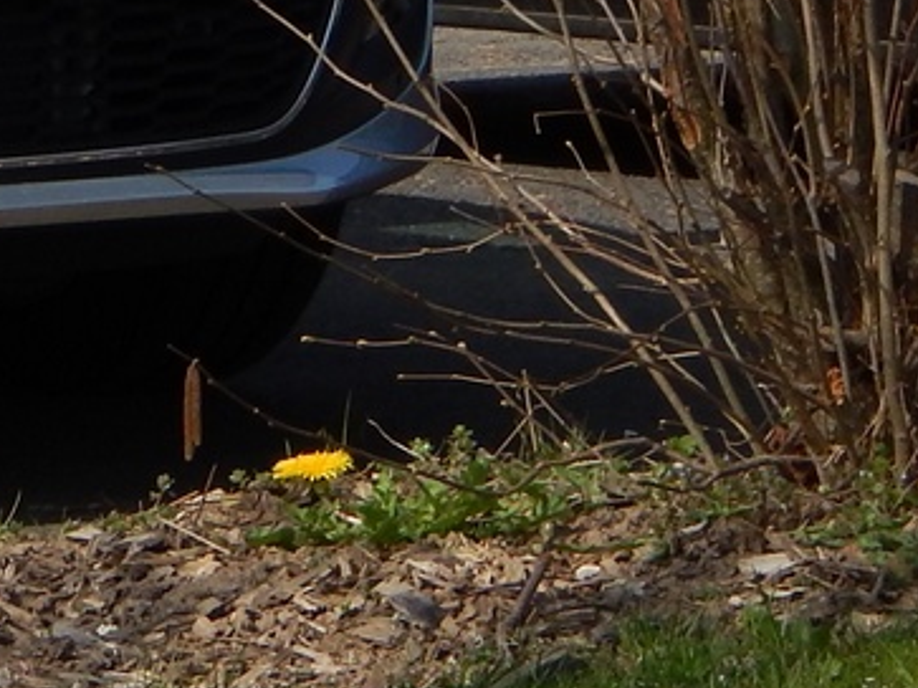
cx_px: -1009
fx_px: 10048
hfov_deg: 5.1
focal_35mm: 379
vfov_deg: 3.9
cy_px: -304
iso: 125
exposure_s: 1/1000
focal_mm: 15.3
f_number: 4.3
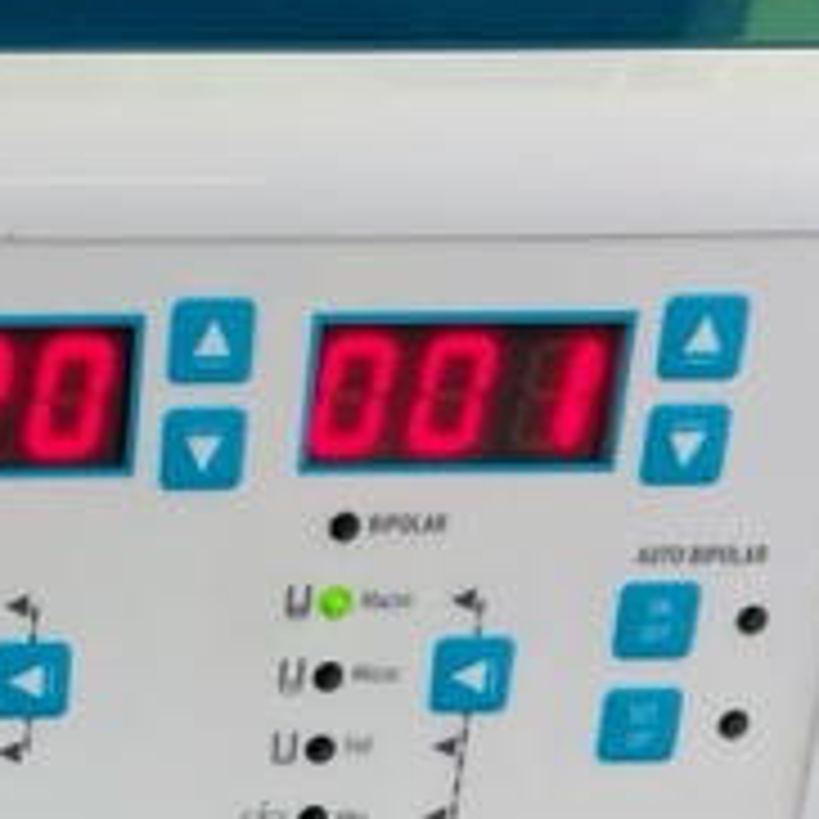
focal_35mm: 81
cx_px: -310
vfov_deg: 20.9
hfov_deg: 19.4
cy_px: 765
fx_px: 2168
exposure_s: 1/120
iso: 64
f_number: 1.6
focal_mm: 5.1
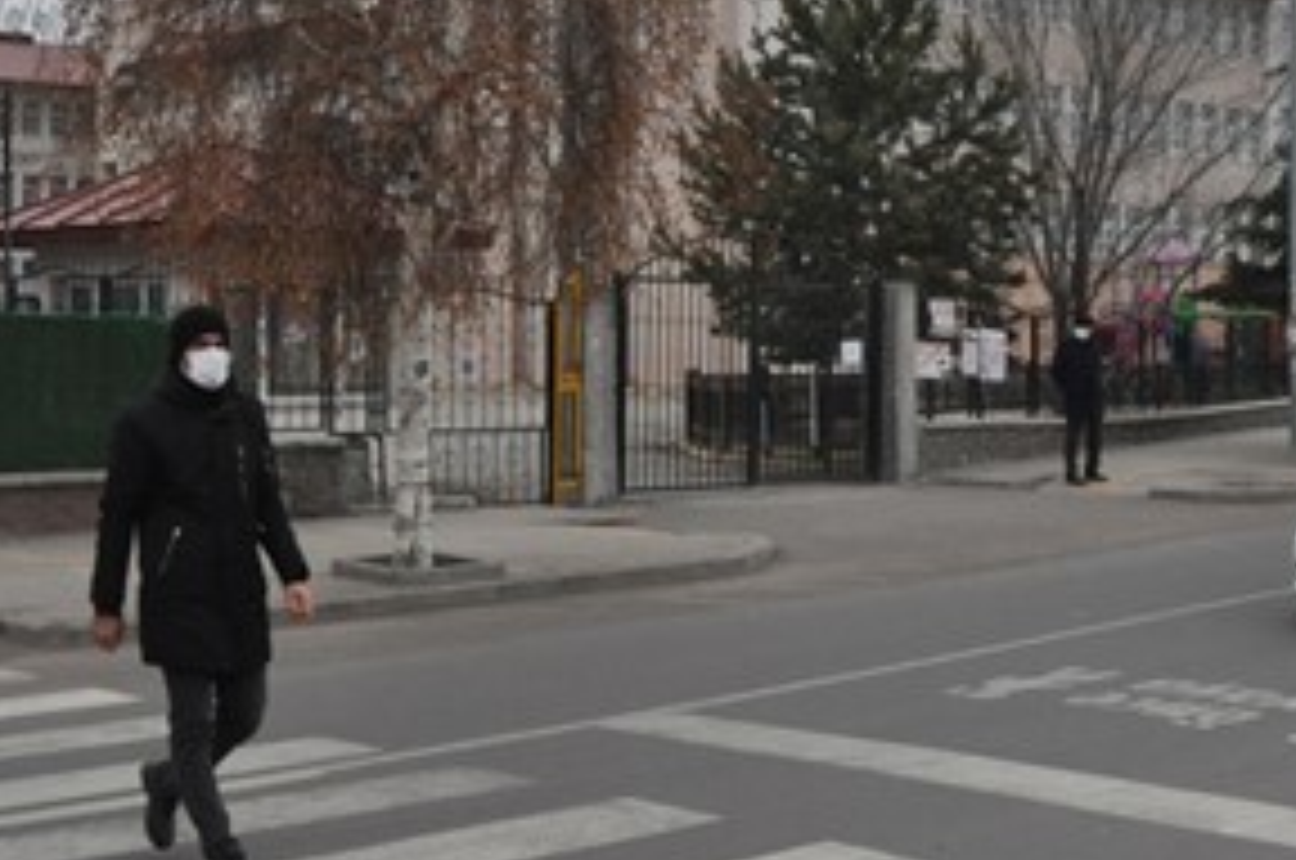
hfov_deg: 32.8
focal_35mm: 61
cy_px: 374
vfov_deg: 22.2
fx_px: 2192
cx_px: 801
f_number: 16
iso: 1600
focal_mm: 18
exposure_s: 1/250
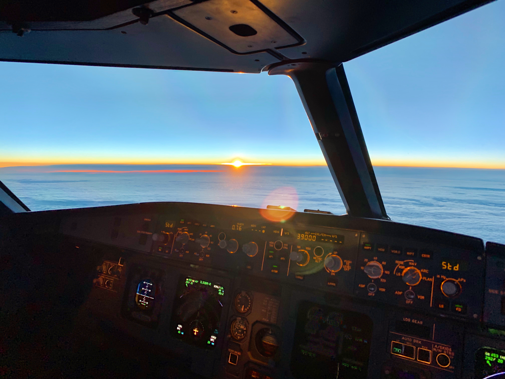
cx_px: 252
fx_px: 379
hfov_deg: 67.3
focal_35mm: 26
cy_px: 190
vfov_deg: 53.1
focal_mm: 4.25
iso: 25
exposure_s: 1/158
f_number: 1.8
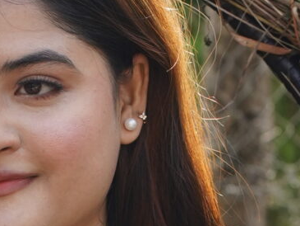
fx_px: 4968
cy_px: 711
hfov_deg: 3.5
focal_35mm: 573
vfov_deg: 2.6
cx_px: 120
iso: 320
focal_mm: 85
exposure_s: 1/200
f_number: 7.1
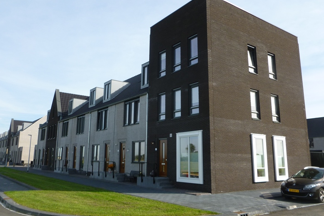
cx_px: 159
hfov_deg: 61.9
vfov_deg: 43.6
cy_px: 97
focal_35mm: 30
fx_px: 270
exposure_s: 1/640
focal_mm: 5
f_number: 3.3
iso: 100
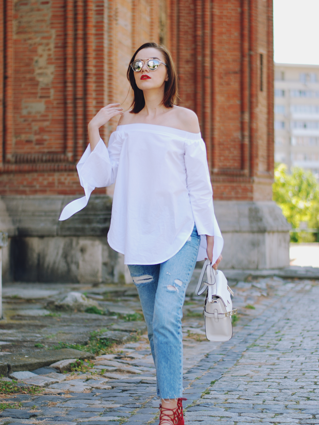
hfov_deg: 18.2
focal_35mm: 81
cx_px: 160
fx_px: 995
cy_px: 234
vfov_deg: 24.1
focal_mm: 50
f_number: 1.8
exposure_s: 1/640
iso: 100
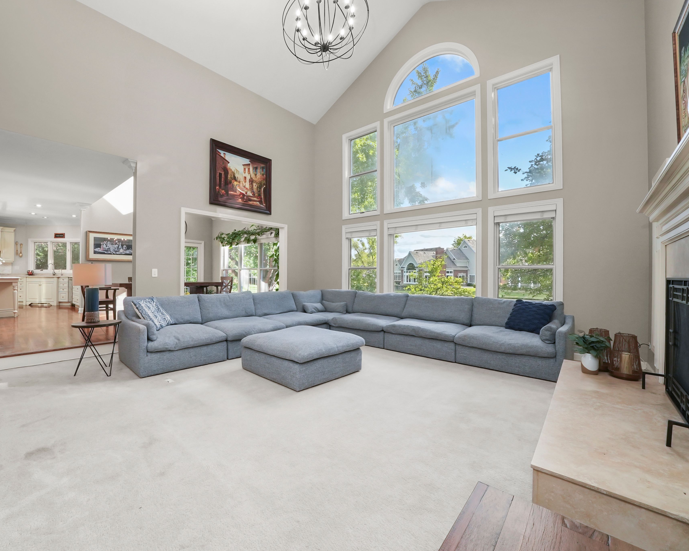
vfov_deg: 88.0
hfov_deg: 99.7
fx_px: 285
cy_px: 271
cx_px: 285
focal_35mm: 14
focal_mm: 12
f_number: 11
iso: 1600
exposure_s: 1/20
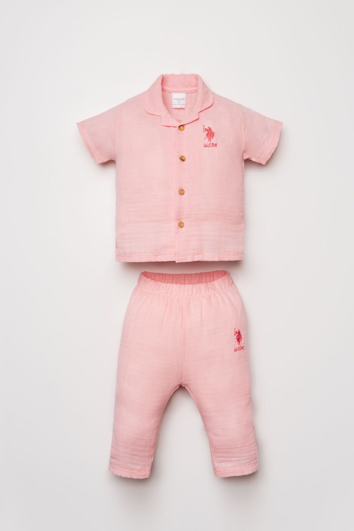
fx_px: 664
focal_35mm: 45
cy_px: 266
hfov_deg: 29.9
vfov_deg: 43.6
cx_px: 177
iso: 125
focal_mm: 30
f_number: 7.1
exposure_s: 1/160
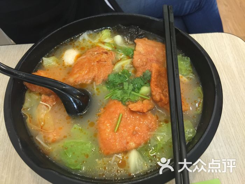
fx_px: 205
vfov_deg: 48.2
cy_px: 92
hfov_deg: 61.7
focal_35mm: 29
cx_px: 122
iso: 125
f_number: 2.2
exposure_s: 1/17
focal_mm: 4.15
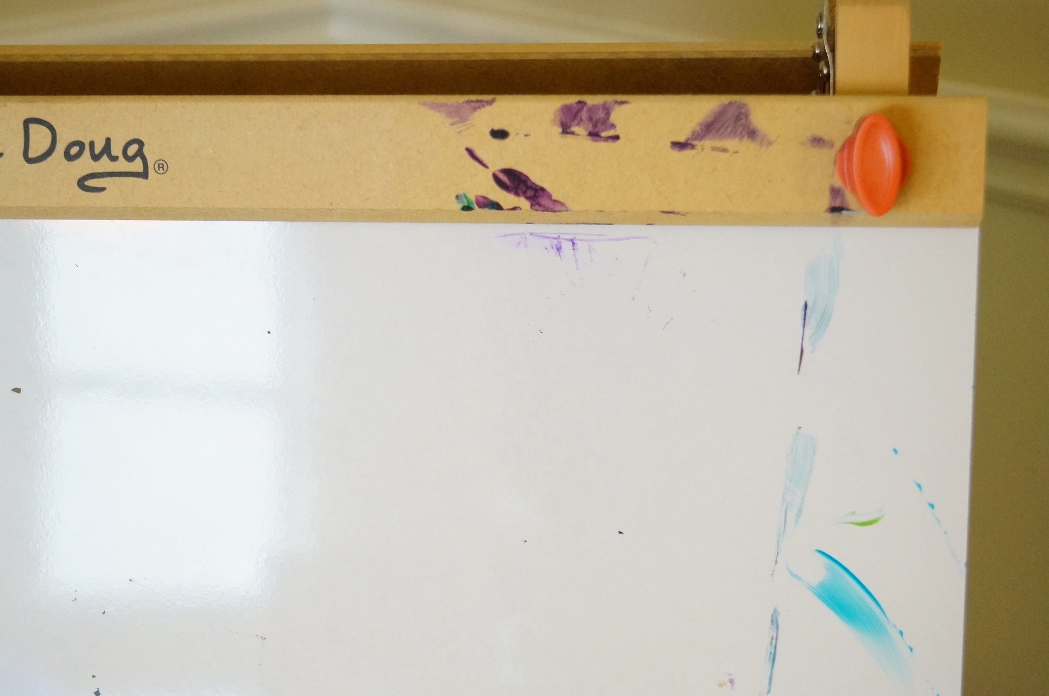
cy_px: 348
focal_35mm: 52
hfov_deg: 37.9
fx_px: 1527
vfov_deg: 25.7
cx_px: 524
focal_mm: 35
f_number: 5
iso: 3200
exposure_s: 1/30
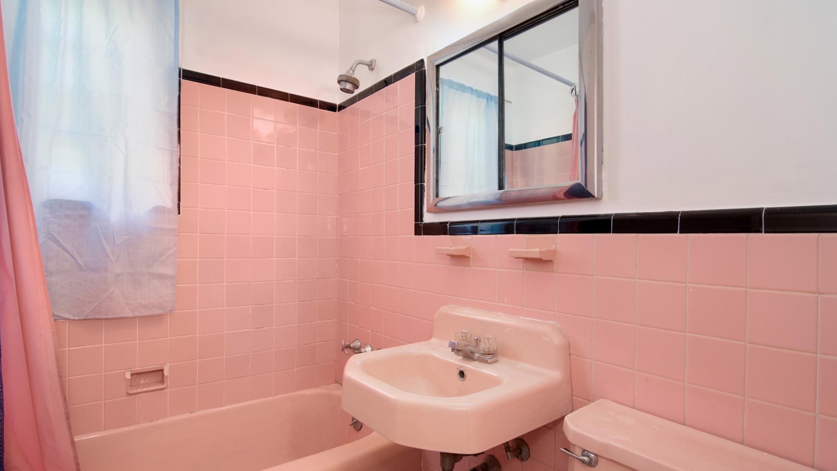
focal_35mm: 18
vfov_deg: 62.3
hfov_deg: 94.2
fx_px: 389
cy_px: 239
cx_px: 424
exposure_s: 1/50
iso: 800
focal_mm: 11
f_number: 8
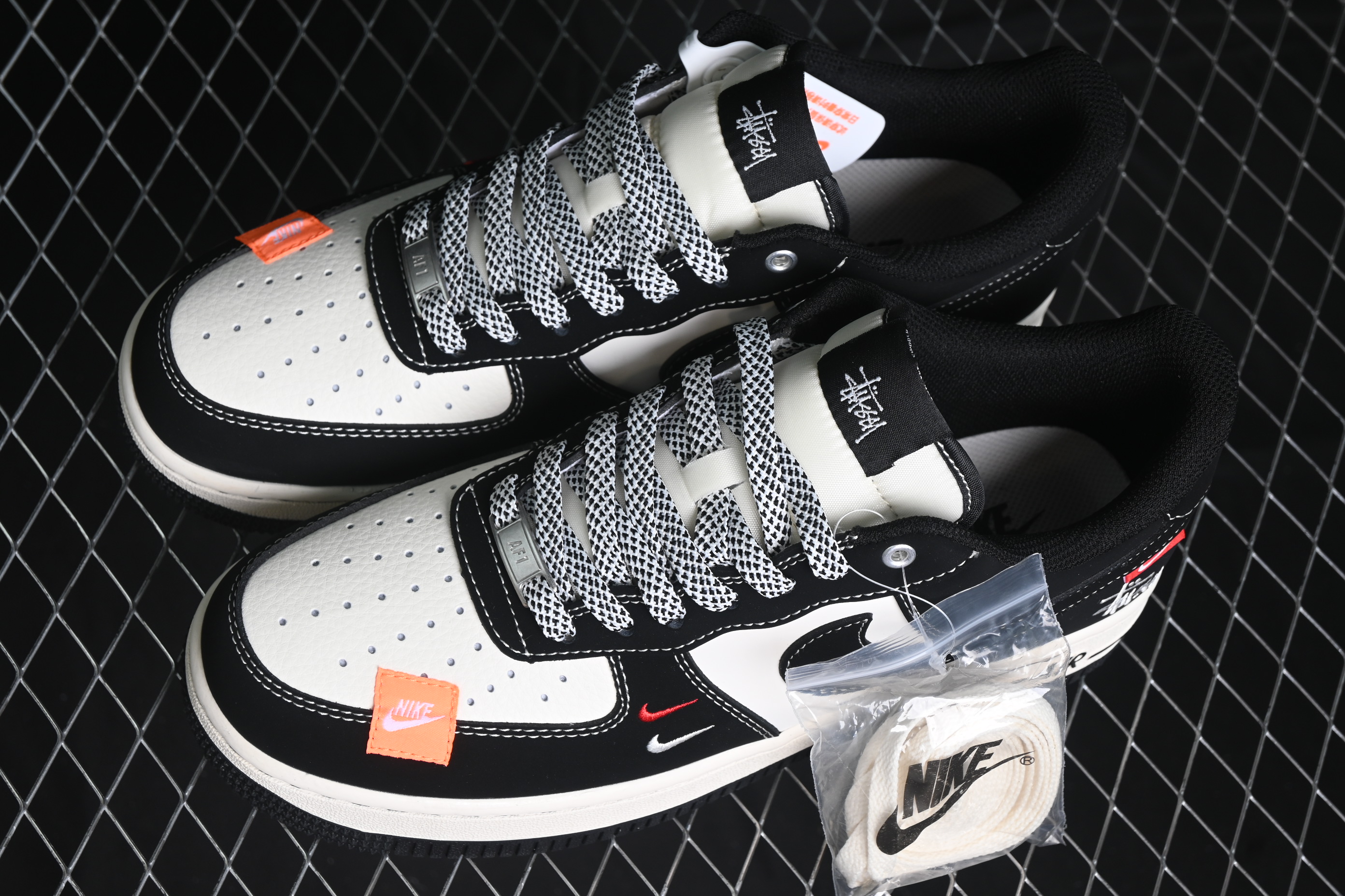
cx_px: 672
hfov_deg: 27.0
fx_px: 2802
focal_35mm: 75
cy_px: 448
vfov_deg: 18.2
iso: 160
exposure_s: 1/60
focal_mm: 50
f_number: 6.3
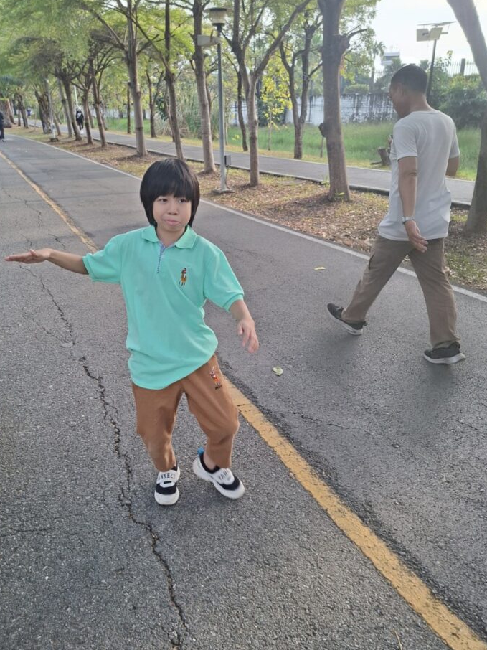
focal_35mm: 26
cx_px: 243
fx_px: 488
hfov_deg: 53.0
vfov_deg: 67.3
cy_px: 319
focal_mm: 5.54
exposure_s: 1/115
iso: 50
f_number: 1.8
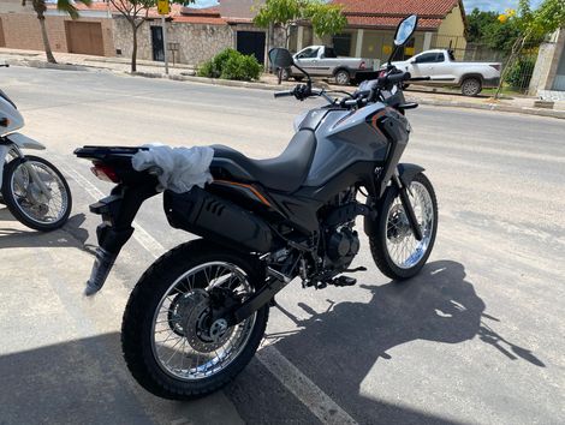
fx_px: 425
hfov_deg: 67.2
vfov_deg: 53.2
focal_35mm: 26
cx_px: 282
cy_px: 212
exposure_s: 1/2890
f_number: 1.8
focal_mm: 4.25
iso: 32
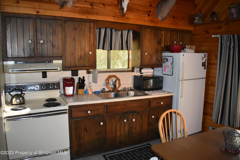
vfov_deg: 47.9
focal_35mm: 27
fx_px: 180
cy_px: 80
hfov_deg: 67.4
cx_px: 120
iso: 2000
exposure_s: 1/60
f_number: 3.5
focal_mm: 18
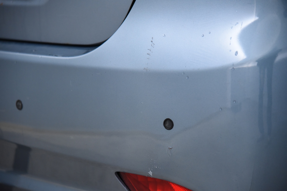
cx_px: 144
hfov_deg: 18.3
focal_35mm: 112
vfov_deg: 12.2
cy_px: 96
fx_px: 893
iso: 4000
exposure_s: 1/160
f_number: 4
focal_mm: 112
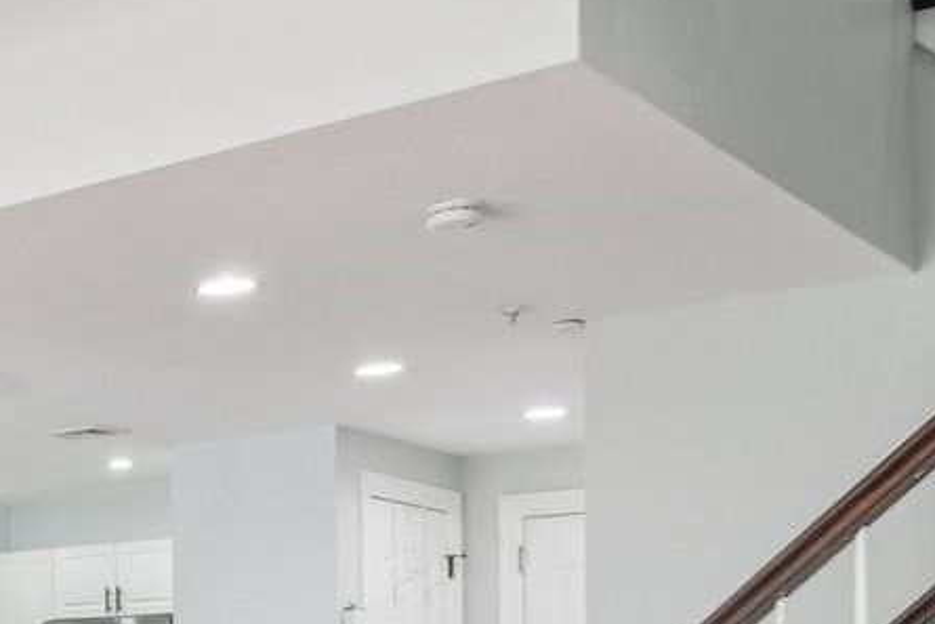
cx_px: -305
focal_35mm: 69
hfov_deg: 25.0
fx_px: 1793
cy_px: 747
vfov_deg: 18.7
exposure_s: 1/15
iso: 320
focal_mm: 10
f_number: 5.6
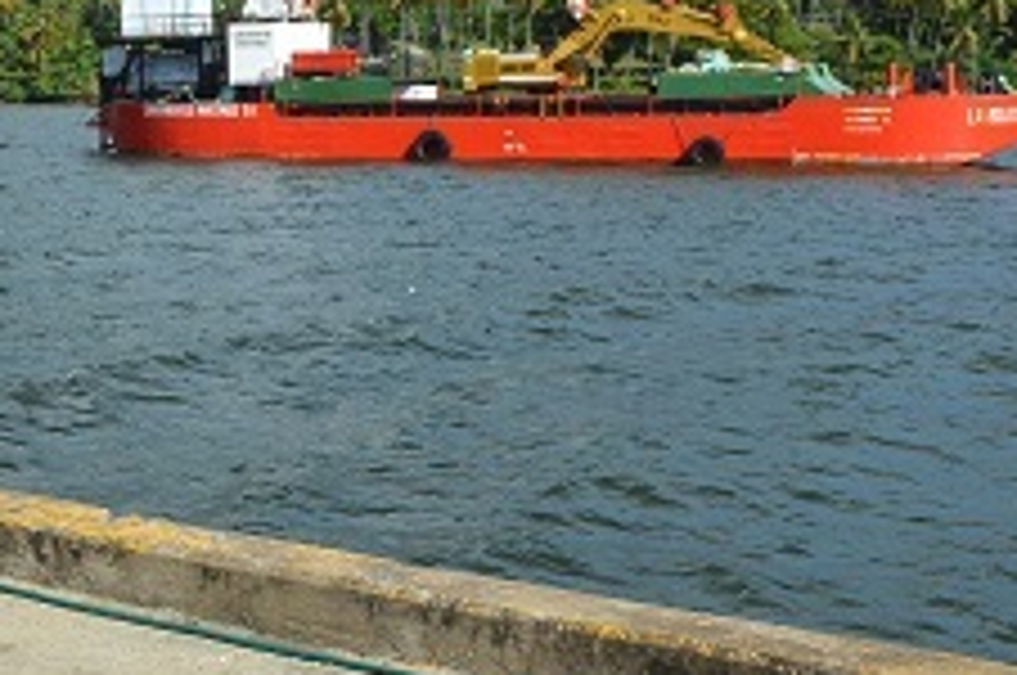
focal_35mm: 72
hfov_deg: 26.9
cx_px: 54
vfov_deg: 18.7
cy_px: 166
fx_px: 2031
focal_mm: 18
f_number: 8
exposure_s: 1/250
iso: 100
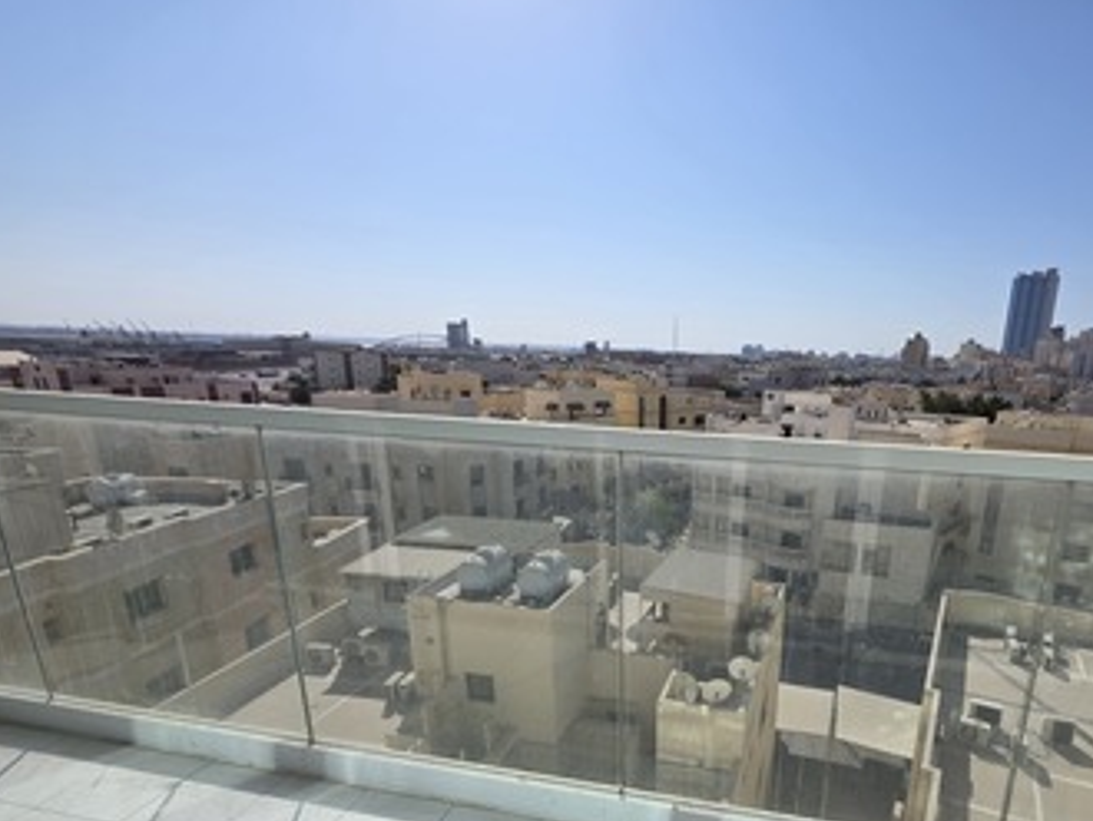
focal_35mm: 18
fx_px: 569
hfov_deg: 85.1
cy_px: 541
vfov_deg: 69.8
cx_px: 714
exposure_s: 1/4744
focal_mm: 2.2
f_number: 1.9
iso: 40
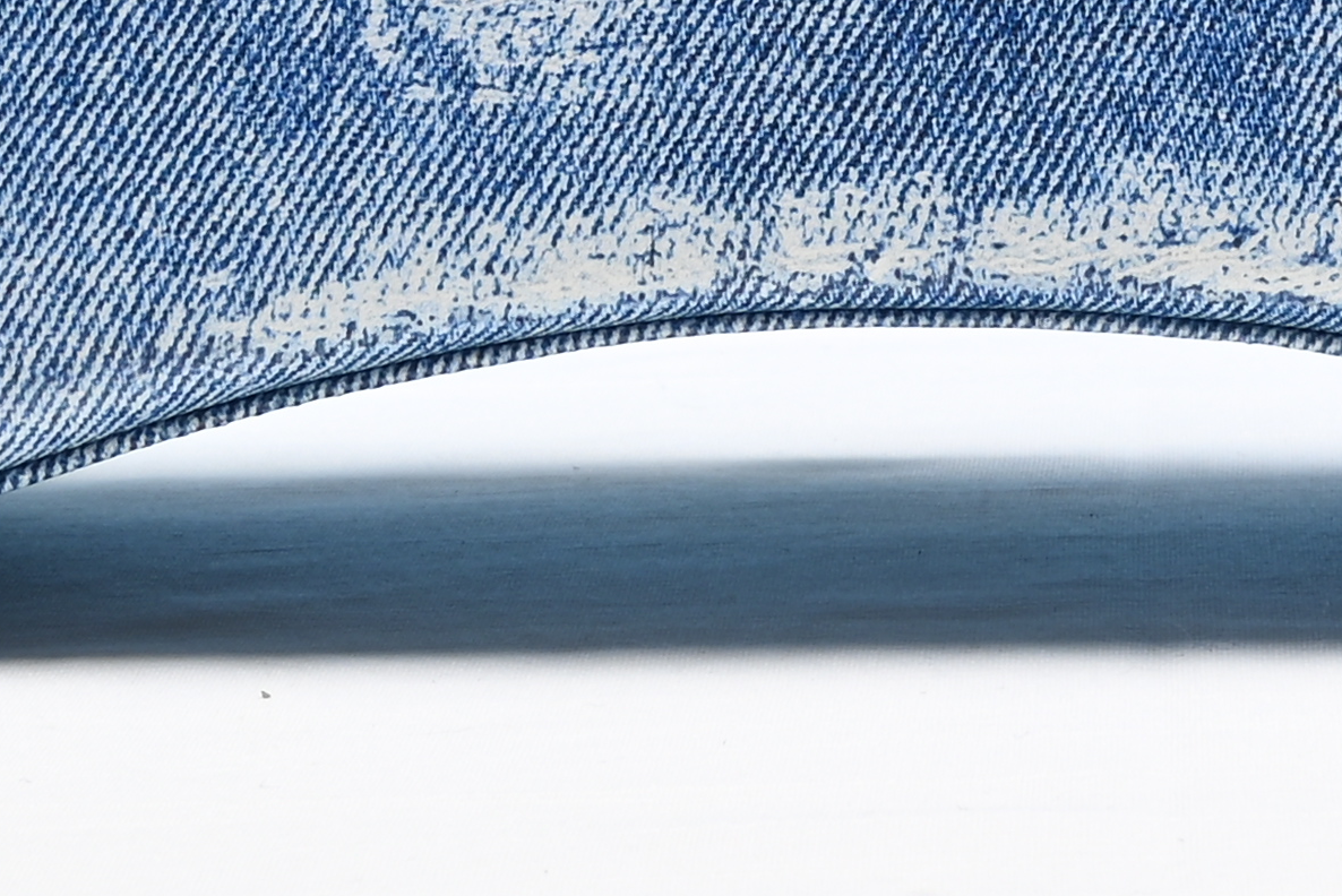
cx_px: 1359
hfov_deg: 9.8
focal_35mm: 208
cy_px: -1094
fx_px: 7757
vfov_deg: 6.4
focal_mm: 41
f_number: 16
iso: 100
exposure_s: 1/2
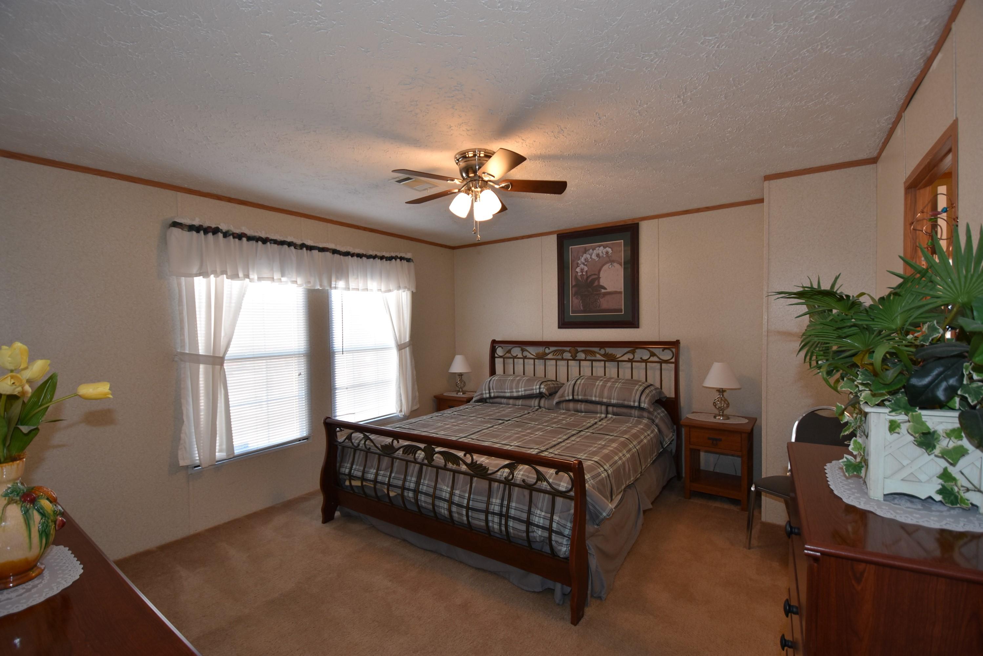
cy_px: 328
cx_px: 492
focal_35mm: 15
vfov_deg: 77.4
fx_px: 410
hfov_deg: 100.4
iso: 280
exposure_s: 1/60
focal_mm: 10
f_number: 4
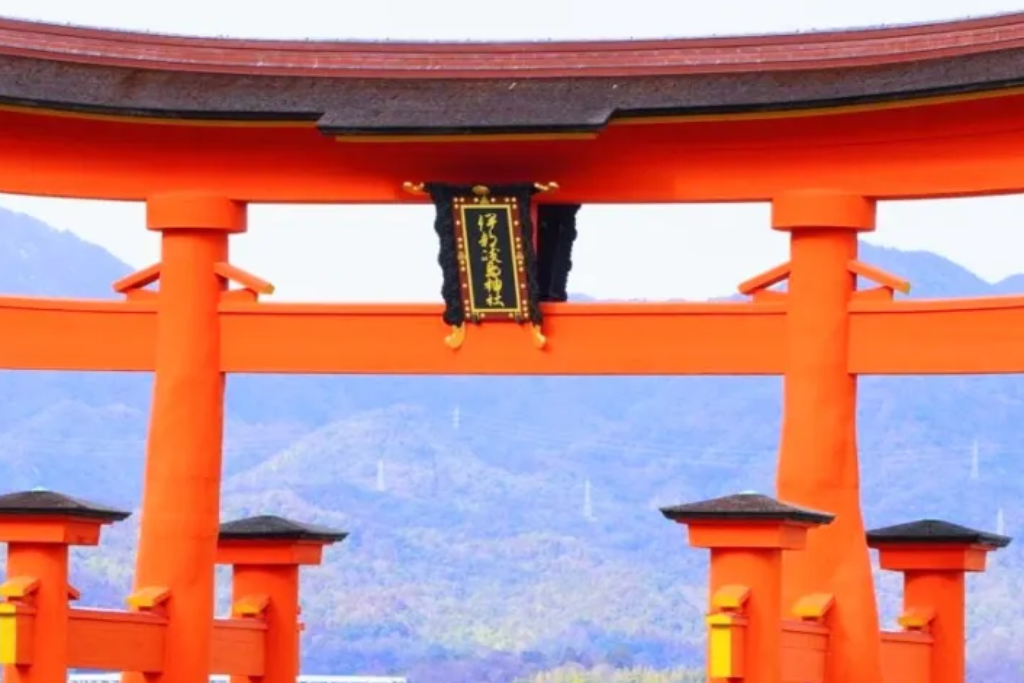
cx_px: 527
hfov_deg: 8.1
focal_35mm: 255
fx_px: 7254
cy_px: 483
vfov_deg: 5.4
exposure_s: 1/60
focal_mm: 125
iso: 250
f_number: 16
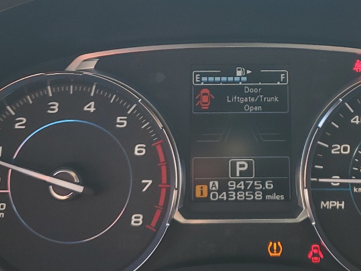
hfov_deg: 31.3
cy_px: 67
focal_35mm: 61
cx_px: 258
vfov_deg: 23.8
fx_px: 636
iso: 50
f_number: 1.5
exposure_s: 1/143
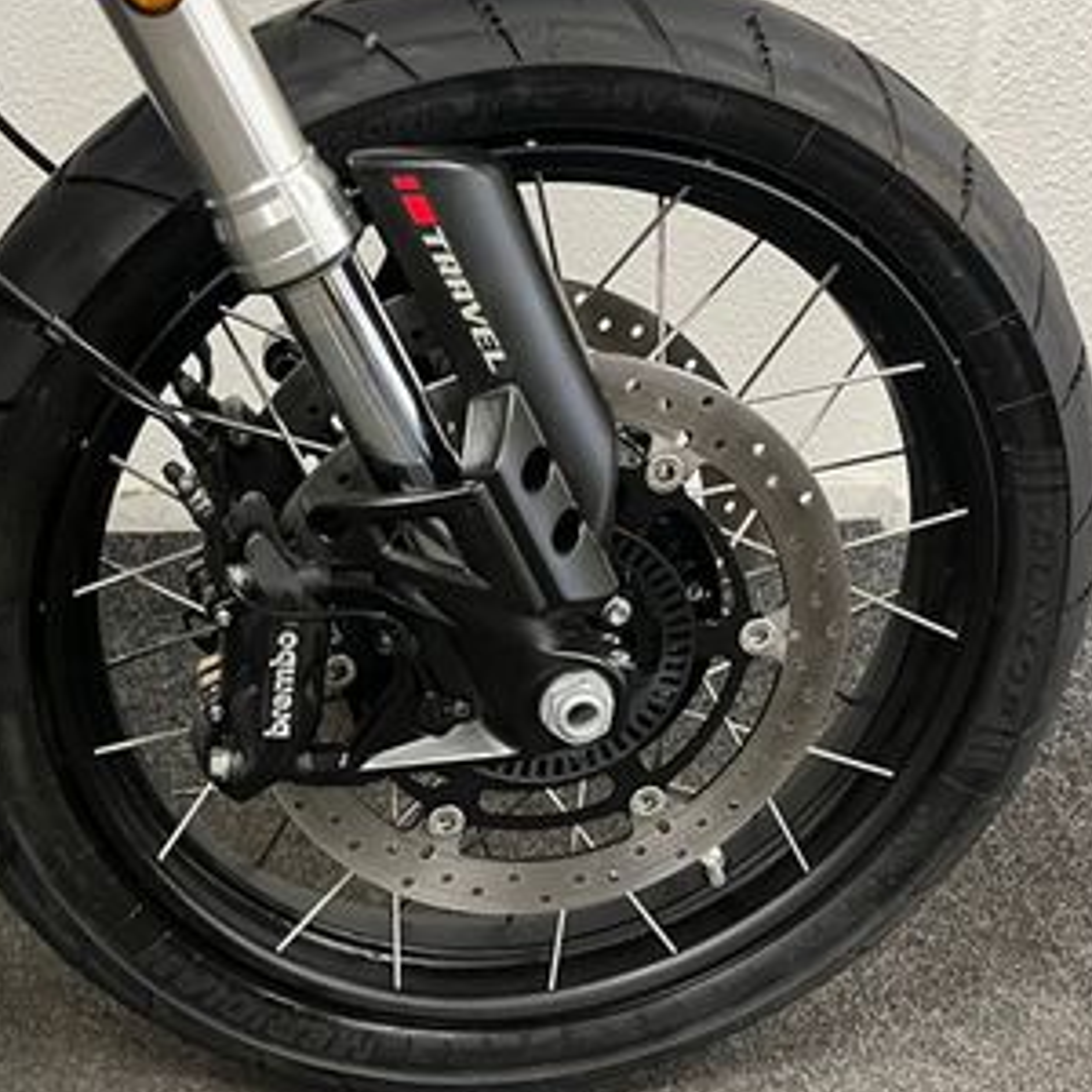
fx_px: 1749
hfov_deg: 34.6
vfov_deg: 34.7
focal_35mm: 49
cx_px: 444
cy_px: 539
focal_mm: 5.1
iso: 250
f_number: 1.6
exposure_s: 1/50
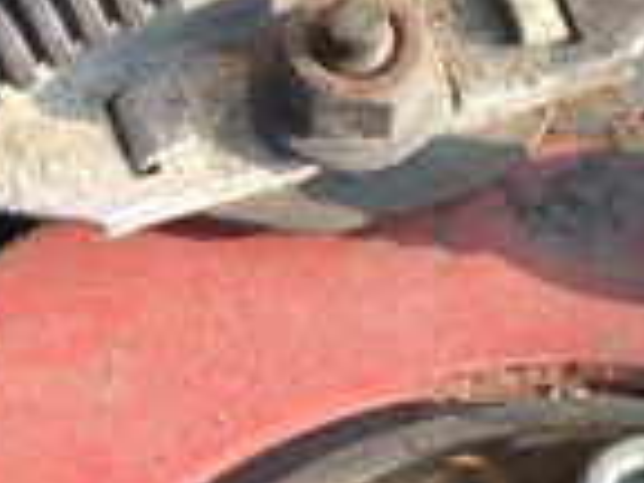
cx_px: -67
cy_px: 653
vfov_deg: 8.0
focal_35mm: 183
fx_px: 3405
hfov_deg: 10.7
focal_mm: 4.13
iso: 50
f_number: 2.4
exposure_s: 1/268
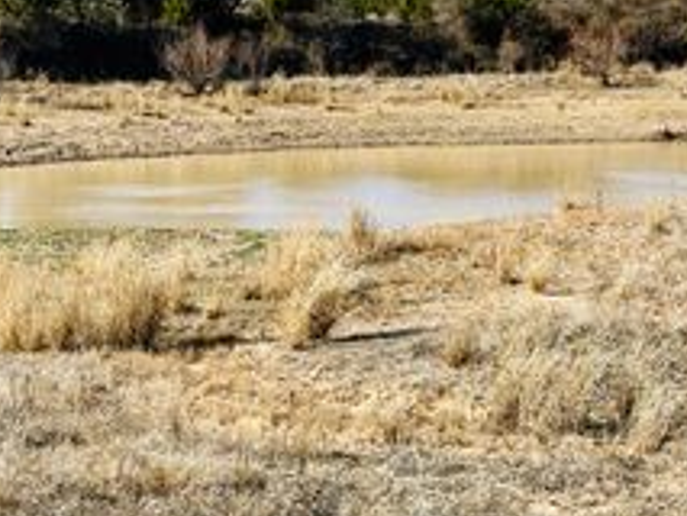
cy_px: 202
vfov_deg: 15.2
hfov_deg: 20.2
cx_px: 334
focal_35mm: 97
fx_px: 1926
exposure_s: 1/3257
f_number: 1.78
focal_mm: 6.86
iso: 64
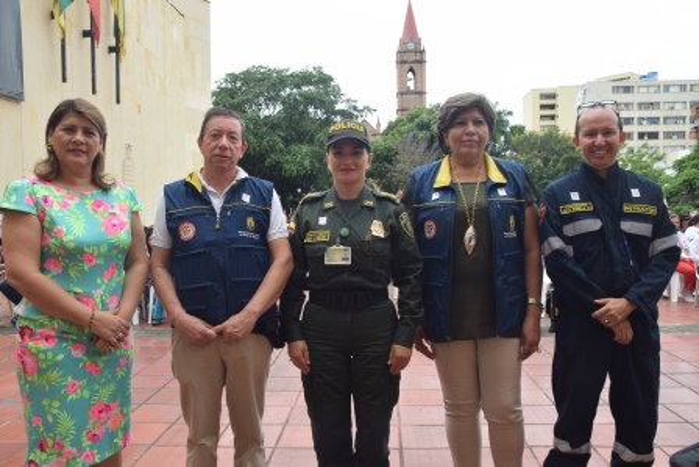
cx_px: 350
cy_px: 234
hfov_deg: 61.9
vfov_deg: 43.6
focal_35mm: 30
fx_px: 583
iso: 400
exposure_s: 1/160
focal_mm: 20
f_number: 10
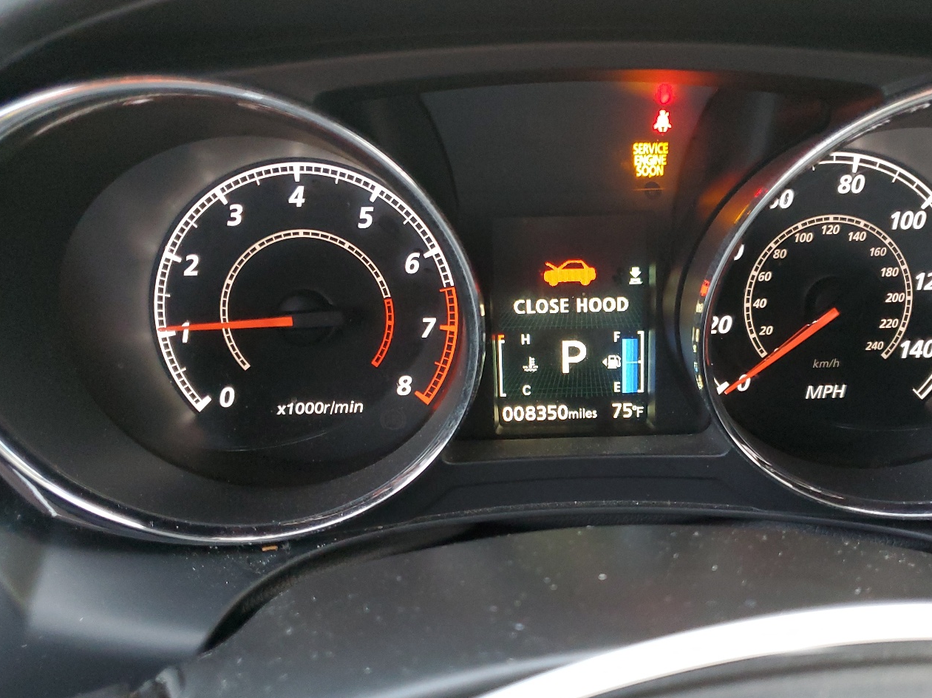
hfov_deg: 55.0
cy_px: 419
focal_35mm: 33
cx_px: 558
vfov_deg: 42.7
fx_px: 888
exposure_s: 1/50
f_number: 1.5
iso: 273
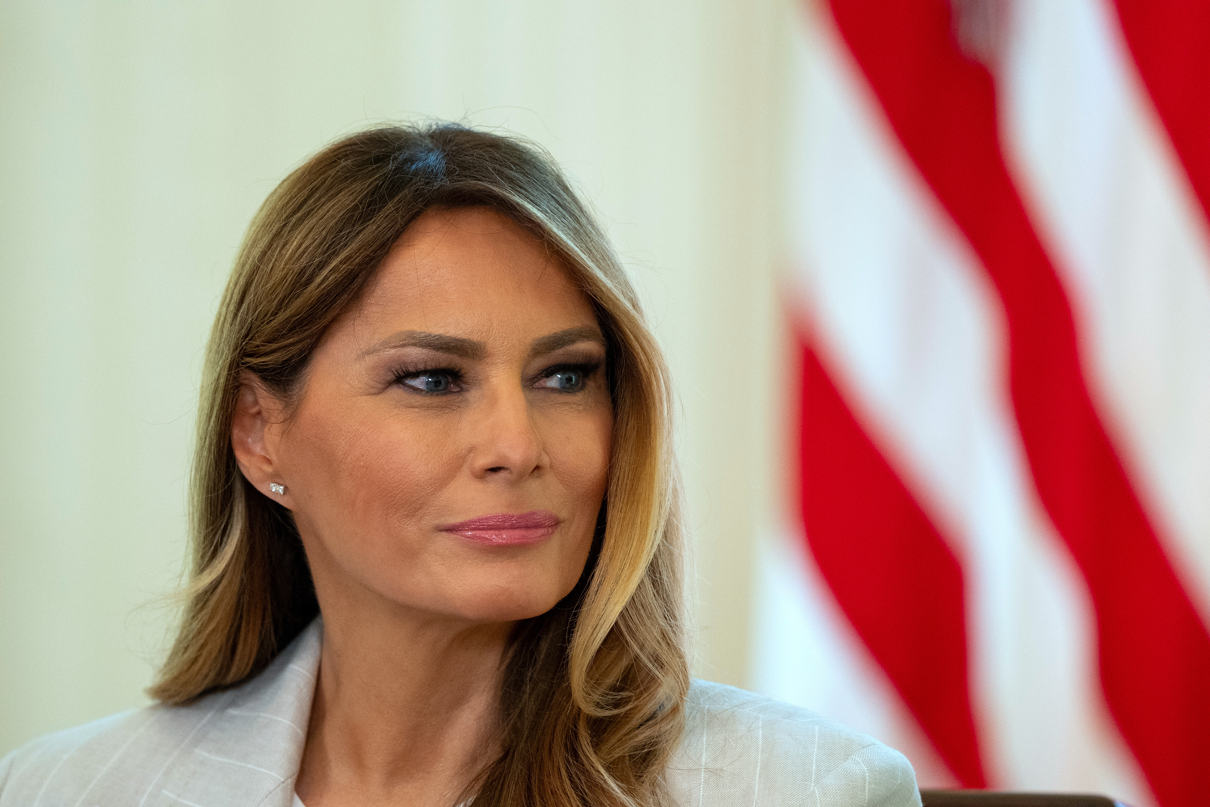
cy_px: 404
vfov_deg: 3.1
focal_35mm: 450
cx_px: 605
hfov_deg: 4.6
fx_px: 15124
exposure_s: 1/320
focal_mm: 300
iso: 2000
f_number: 2.8
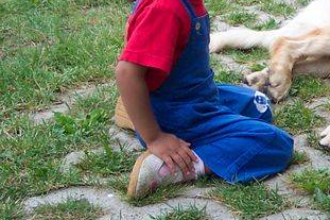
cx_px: 394
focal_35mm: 110
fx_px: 1008
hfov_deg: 17.7
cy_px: 6
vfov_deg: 12.3
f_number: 2.8
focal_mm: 8
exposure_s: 1/500
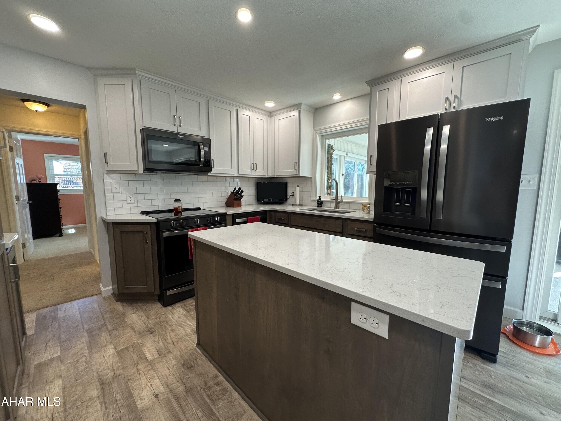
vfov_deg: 85.7
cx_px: 280
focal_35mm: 14
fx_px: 227
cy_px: 210
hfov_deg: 102.1
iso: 125
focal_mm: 2.22
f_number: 2.2
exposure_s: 1/120
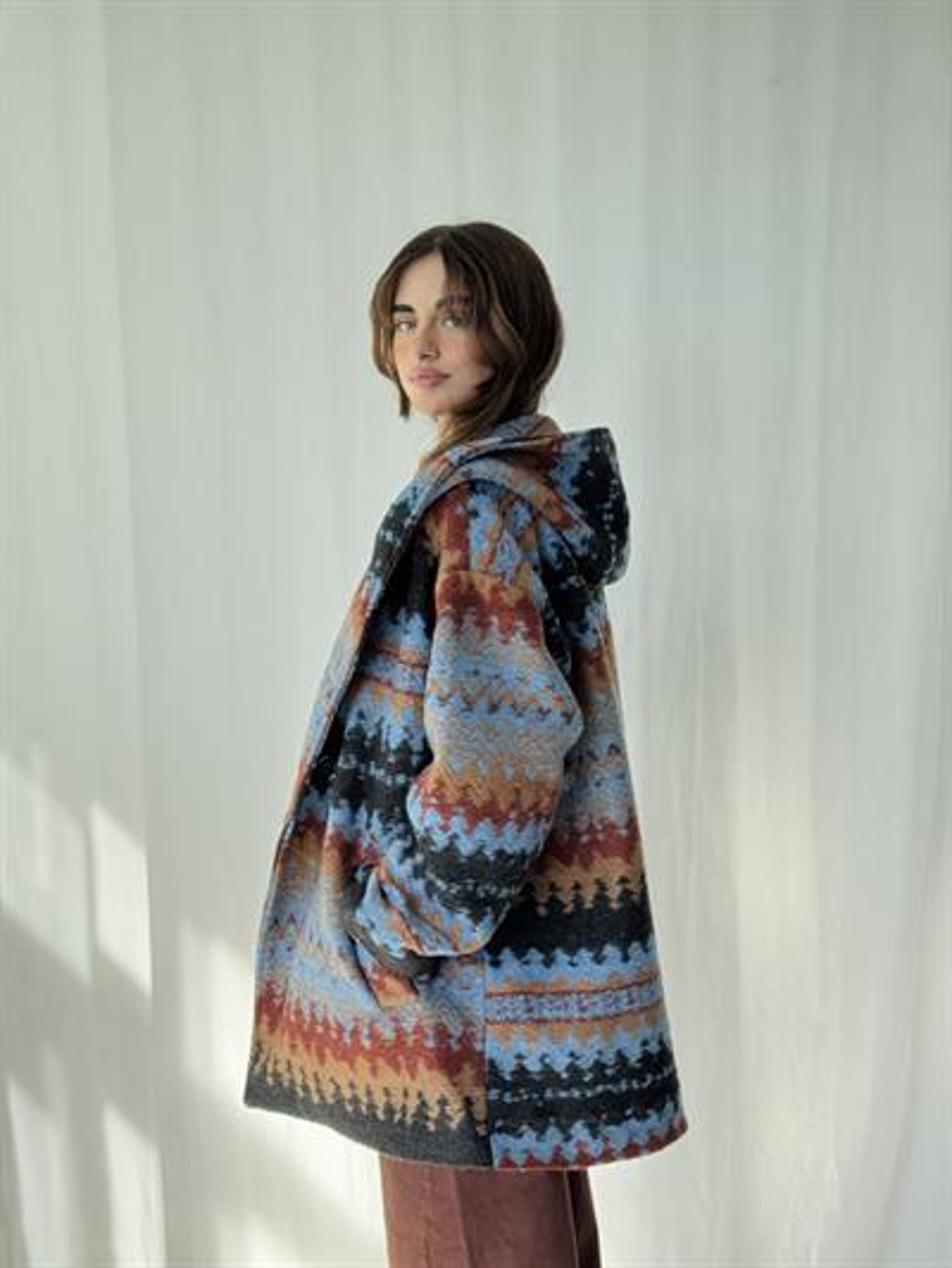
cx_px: 476
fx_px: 1759
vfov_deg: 39.6
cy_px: 634
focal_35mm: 48
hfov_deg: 30.3
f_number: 1.78
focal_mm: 6.76
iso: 64
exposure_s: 1/604
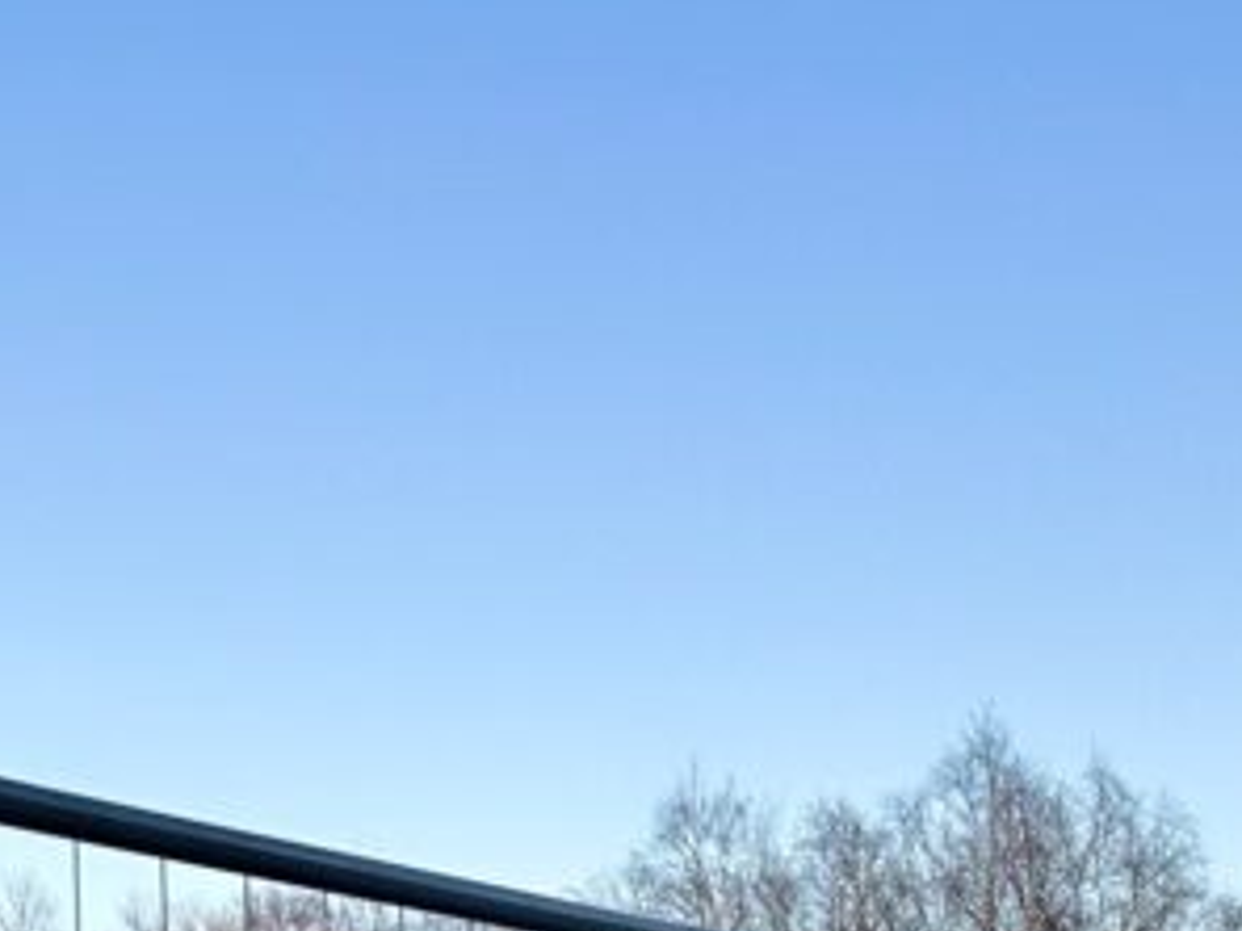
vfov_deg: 17.1
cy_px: 1065
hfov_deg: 23.0
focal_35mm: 83
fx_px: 2978
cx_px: 159
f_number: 1.78
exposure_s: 1/864
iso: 80
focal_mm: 6.86
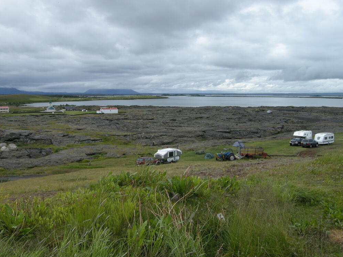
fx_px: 357
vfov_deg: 39.7
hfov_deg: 51.4
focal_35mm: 36
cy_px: 126
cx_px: 168
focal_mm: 7.5
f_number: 6.1
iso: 100
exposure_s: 1/286
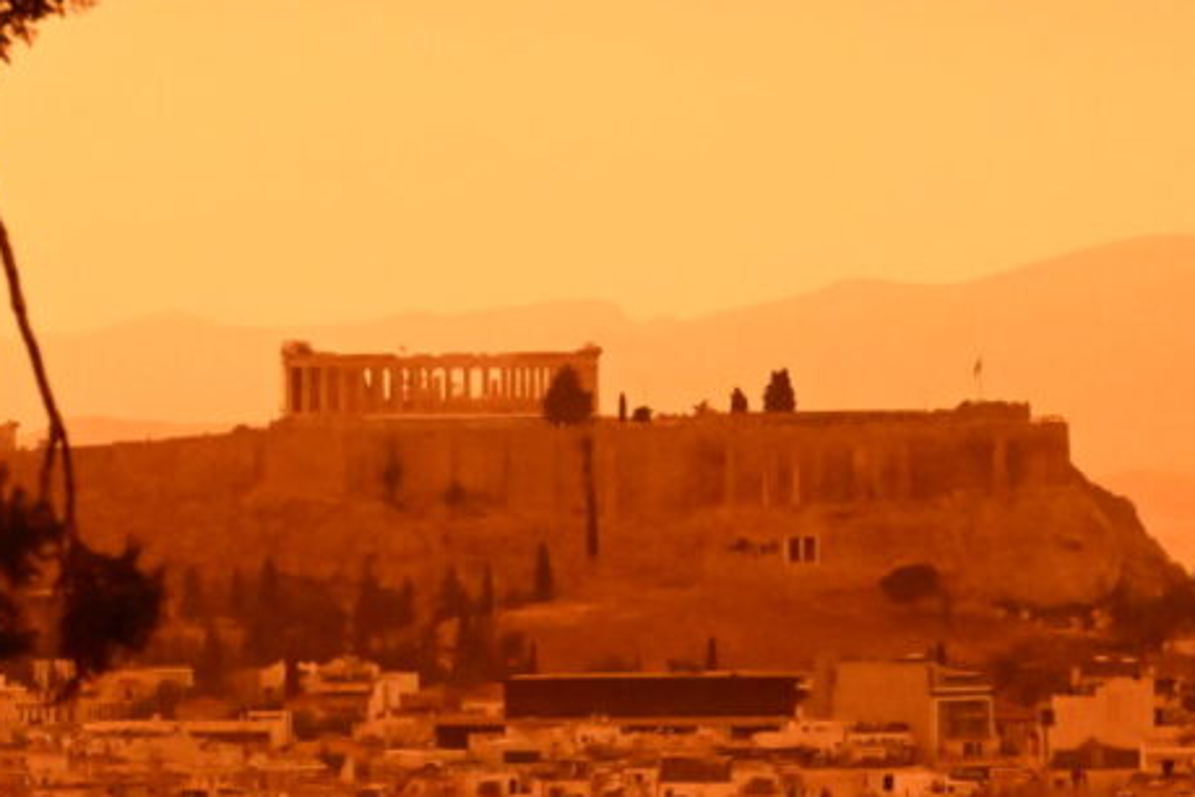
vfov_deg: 5.9
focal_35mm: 234
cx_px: 383
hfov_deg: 8.8
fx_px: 7767
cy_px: 443
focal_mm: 70
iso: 12800
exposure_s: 1/160
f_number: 14
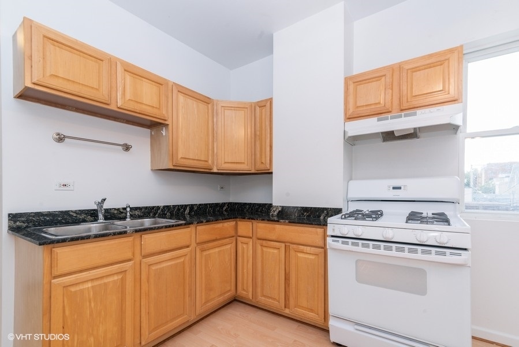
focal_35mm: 16
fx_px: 231
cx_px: 260
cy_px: 174
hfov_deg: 96.7
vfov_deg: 73.8
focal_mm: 16
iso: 250
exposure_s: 1/20
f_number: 8
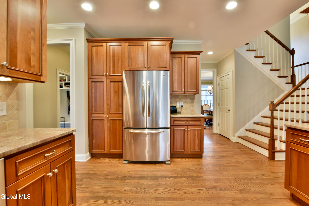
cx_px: 154
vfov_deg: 81.3
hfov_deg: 104.2
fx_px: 120
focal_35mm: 14
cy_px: 103
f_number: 11
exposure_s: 1/5
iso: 800
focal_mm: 14
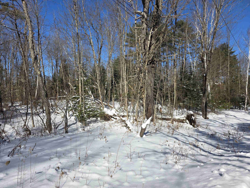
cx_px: 125
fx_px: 166
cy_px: 94
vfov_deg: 58.9
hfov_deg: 73.9
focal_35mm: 23
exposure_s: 1/6809
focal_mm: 6.3
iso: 80
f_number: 1.7
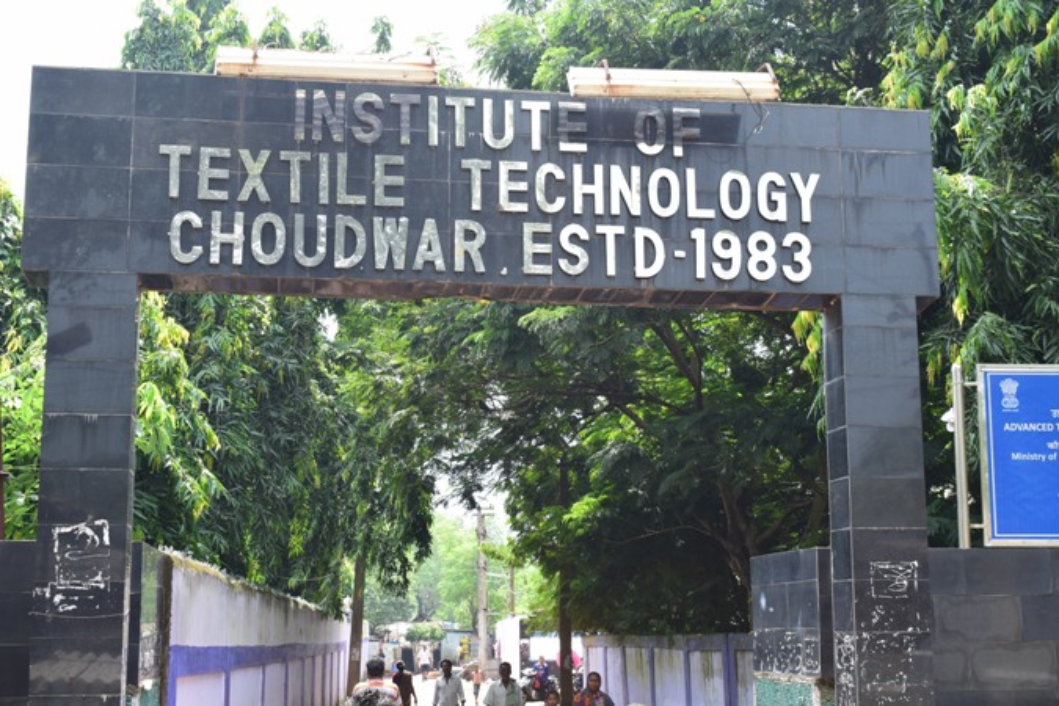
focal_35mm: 51
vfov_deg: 26.5
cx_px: 530
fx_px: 1500
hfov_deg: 38.9
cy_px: 353
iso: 400
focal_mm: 34
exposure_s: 1/200
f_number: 10
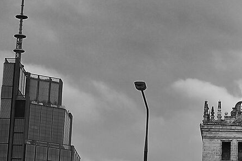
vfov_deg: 7.2
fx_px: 1283
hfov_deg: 10.4
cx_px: 364
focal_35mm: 191
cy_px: 90
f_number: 6.4
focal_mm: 23
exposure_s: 1/420
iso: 200
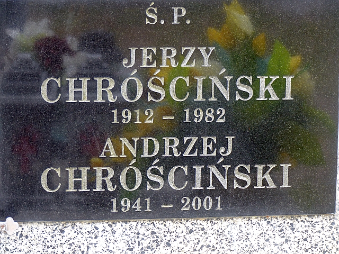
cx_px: 170
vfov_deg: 9.0
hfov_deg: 12.0
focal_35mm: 165
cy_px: 127
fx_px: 1616
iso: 100
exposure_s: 1/80
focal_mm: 29.6
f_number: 2.8
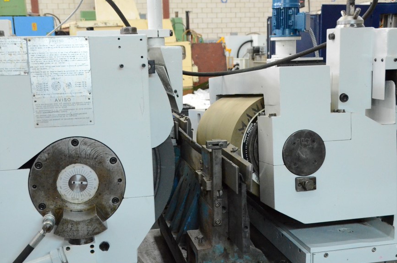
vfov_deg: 27.4
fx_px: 539
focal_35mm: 49
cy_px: 154
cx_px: 205
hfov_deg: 40.4
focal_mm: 26
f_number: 5.6
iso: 6400
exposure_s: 1/125
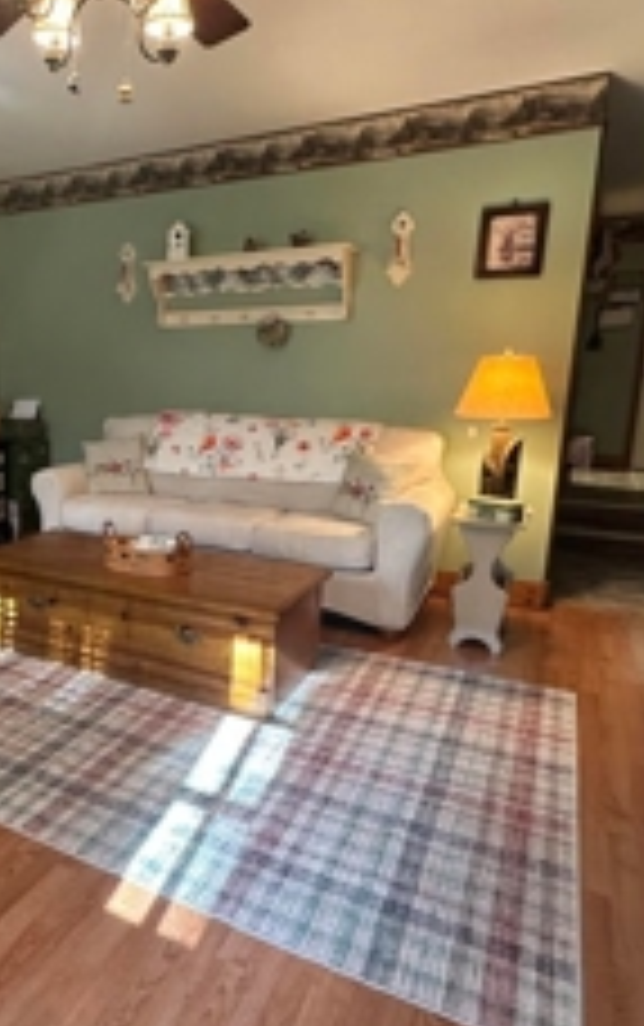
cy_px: 518
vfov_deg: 70.4
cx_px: 90
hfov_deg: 44.3
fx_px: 728
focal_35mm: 26
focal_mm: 2.22
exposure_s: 1/40
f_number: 2.2
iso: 500
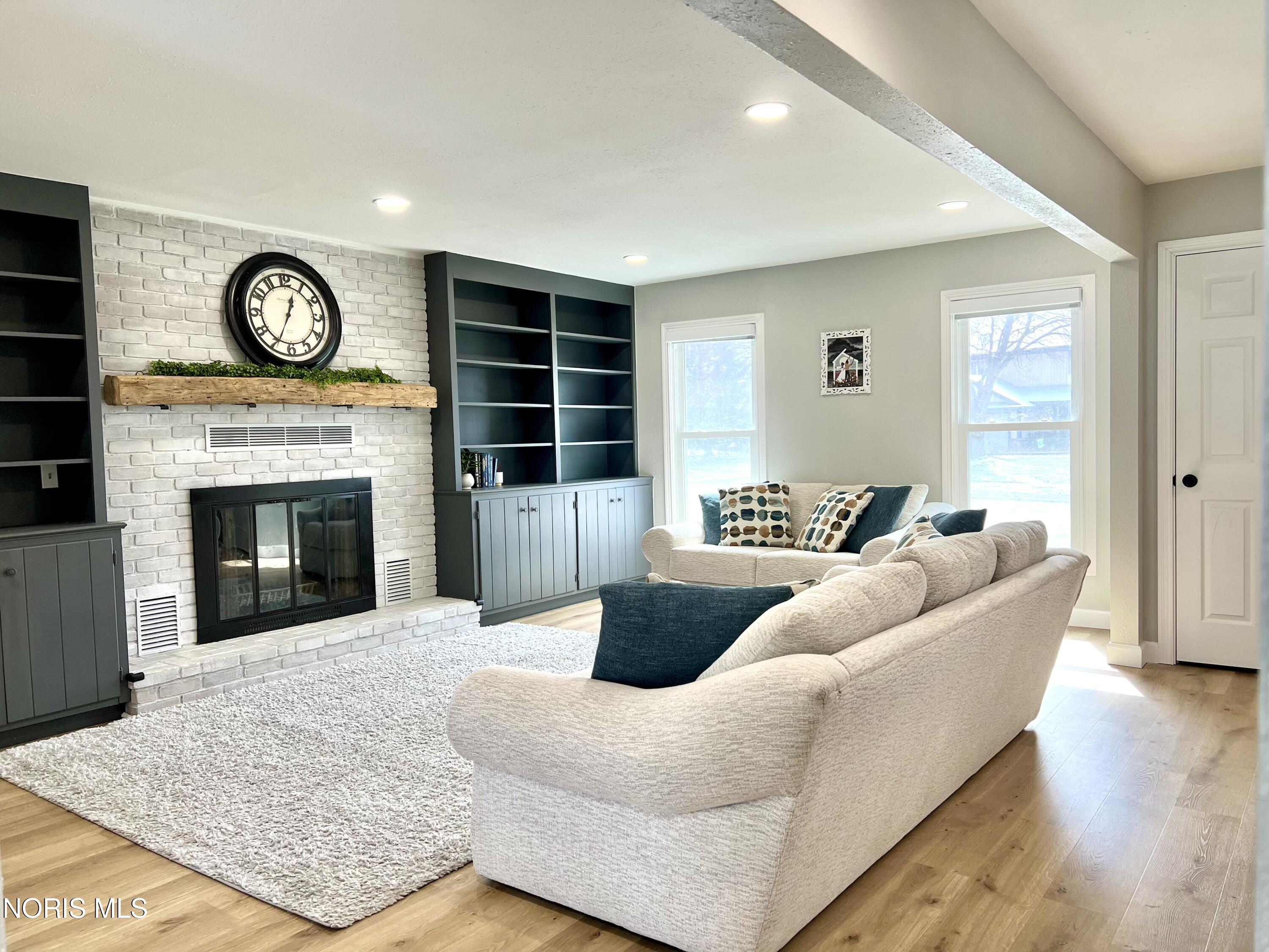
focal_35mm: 26
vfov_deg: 53.1
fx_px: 953
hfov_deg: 67.3
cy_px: 476
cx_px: 634
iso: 64
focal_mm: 5.7
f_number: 1.5
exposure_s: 1/120
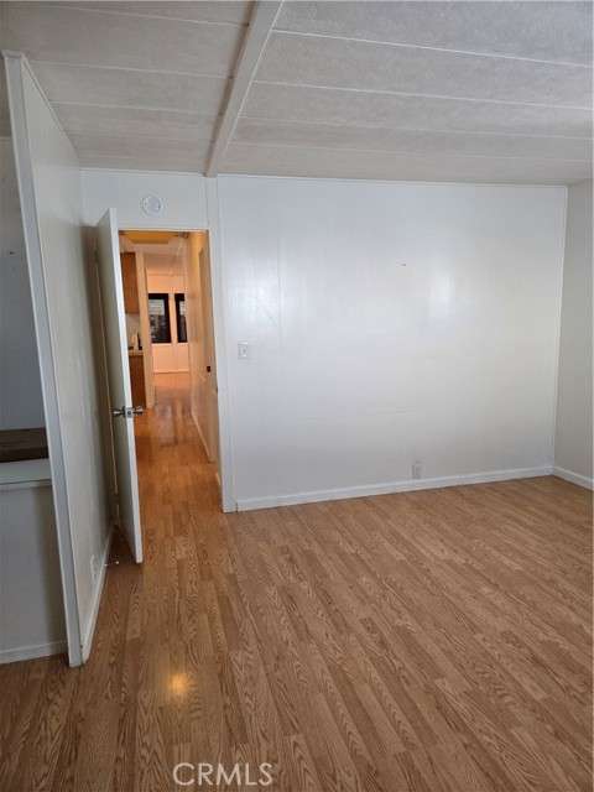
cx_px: 297
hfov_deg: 58.9
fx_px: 526
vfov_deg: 73.9
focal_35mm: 23
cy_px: 396
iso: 200
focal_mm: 5.4
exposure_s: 1/180
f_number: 1.8
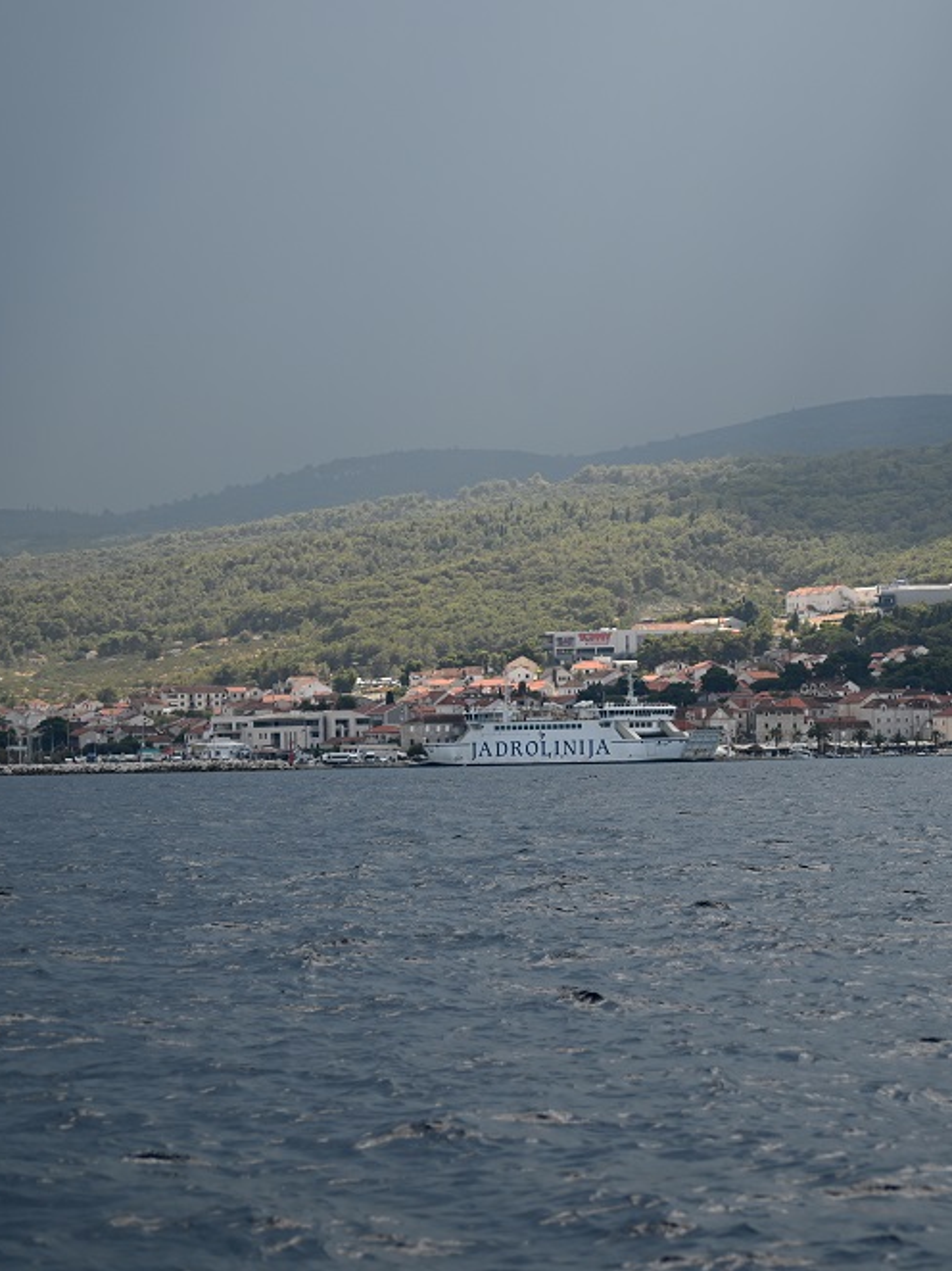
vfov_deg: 14.3
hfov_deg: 10.7
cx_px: 812
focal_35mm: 138
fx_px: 5064
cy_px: 636
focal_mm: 95
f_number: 4.5
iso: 100
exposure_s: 1/640
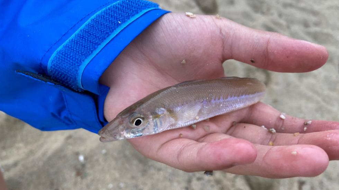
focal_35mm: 29
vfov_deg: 39.9
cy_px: 118
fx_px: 261
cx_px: 167
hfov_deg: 66.1
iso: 32
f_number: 1.8
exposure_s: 1/201
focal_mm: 4.25
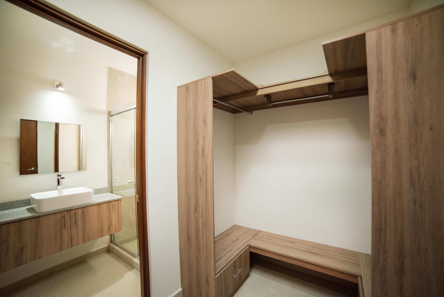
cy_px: 148
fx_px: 173
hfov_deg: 104.2
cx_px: 222
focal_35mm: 14
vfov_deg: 81.2
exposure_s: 1/250
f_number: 2.8
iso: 800
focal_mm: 14
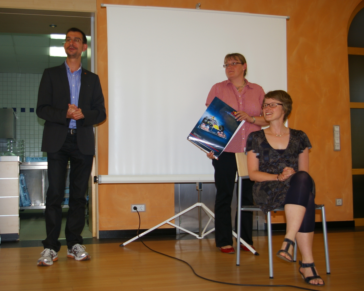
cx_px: 147
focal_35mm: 45
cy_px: 145
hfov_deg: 41.0
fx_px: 485
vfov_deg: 33.4
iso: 200
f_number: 4
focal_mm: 26
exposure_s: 1/45
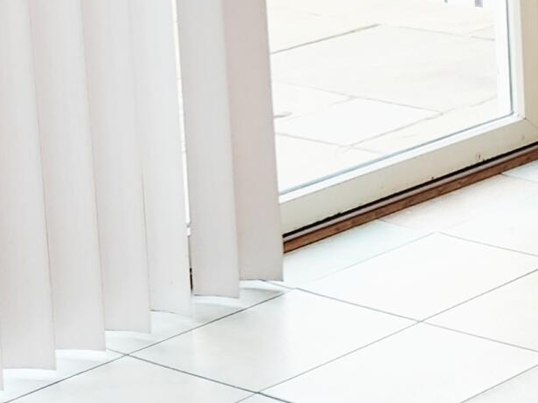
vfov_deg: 12.7
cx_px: 1206
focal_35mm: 112
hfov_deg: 13.7
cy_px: -142
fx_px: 1741
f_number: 1.8
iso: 125
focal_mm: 5.4
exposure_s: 1/180
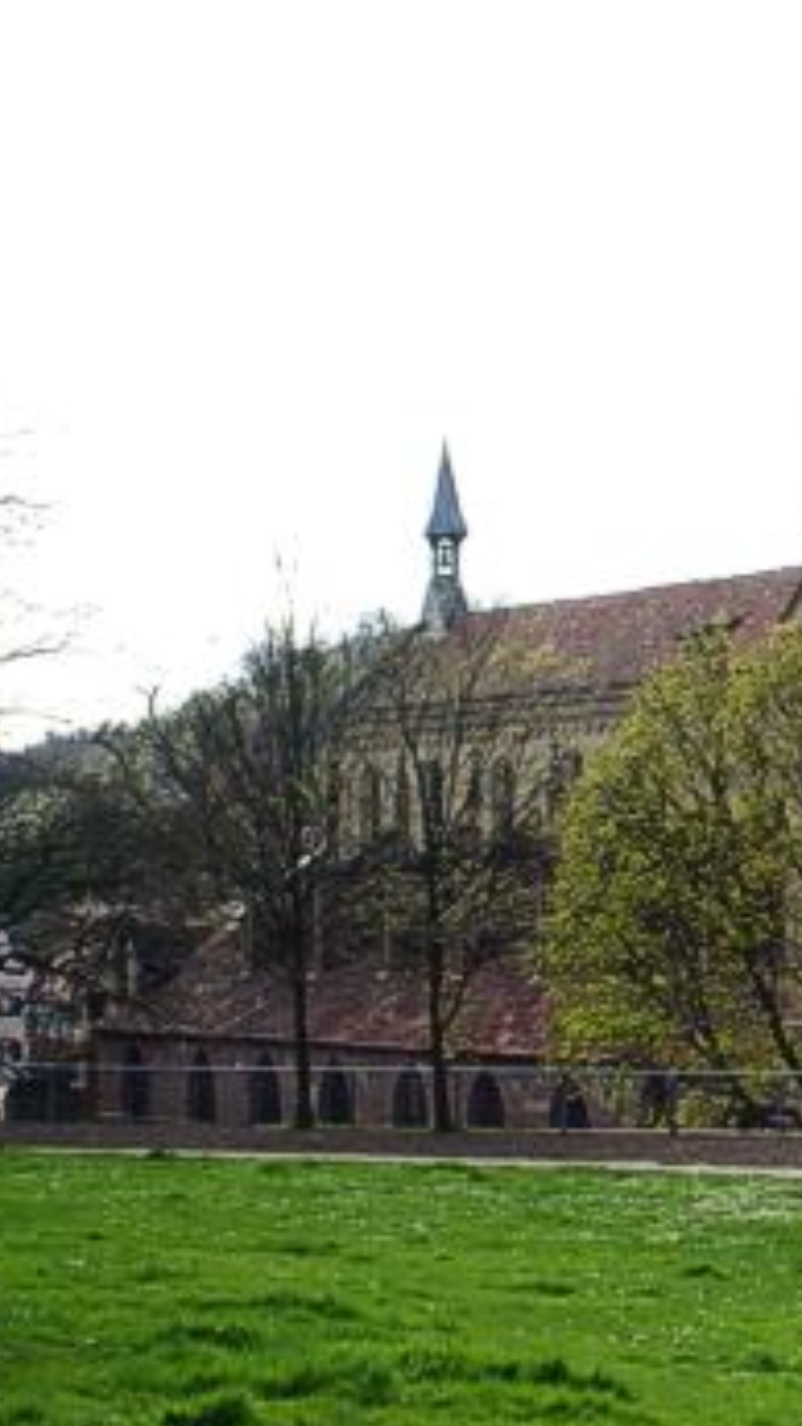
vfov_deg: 28.6
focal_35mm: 74
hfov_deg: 15.3
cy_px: 674
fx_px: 2798
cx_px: 1137
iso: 100
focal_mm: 28
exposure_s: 1/100
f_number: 9
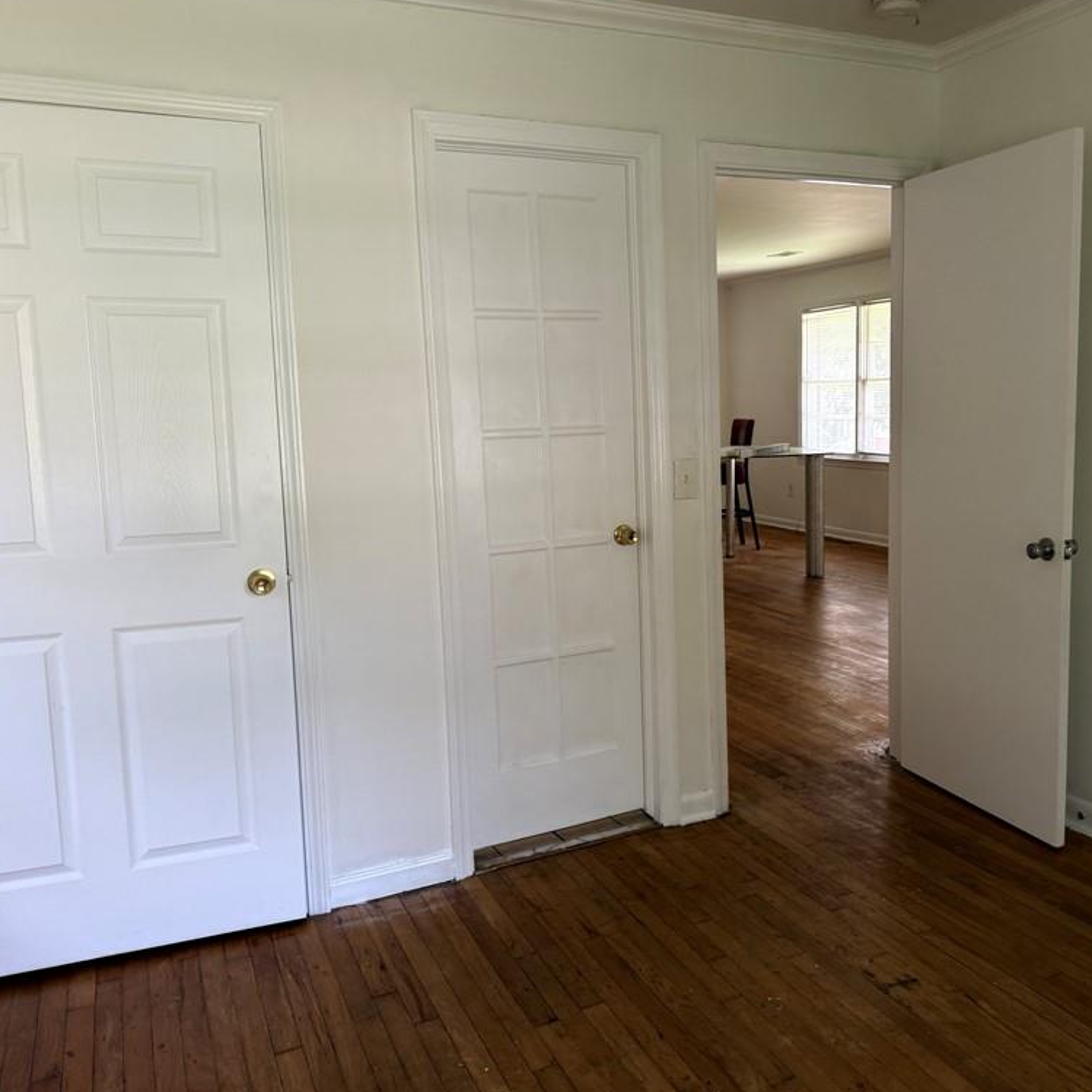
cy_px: 539
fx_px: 1035
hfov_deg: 54.9
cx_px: 687
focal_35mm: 29
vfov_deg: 55.6
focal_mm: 6.76
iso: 200
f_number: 1.78
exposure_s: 1/104
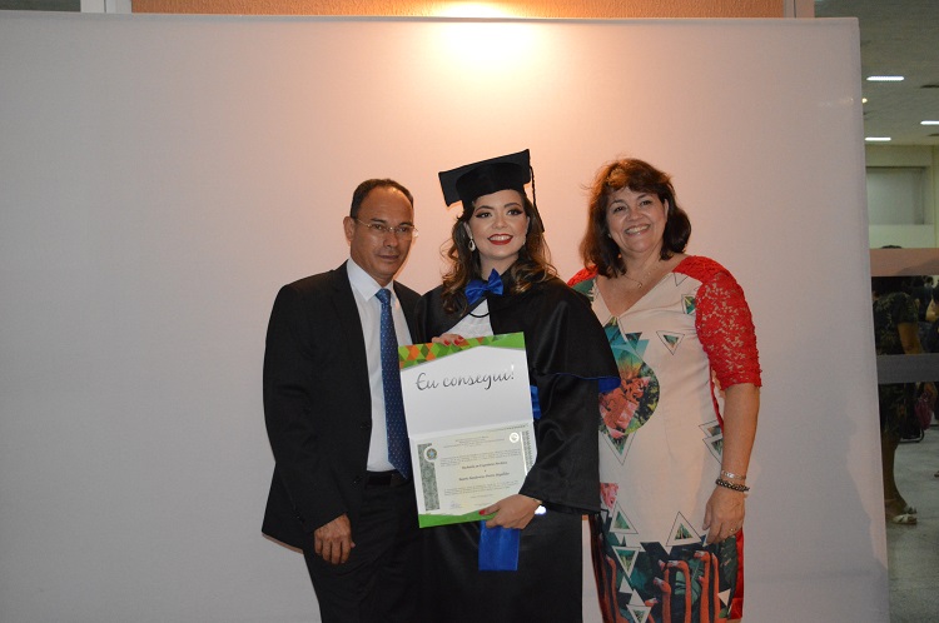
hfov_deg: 43.7
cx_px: 470
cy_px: 312
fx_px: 1172
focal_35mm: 45
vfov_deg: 29.8
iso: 3200
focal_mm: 30
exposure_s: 1/60
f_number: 4.2
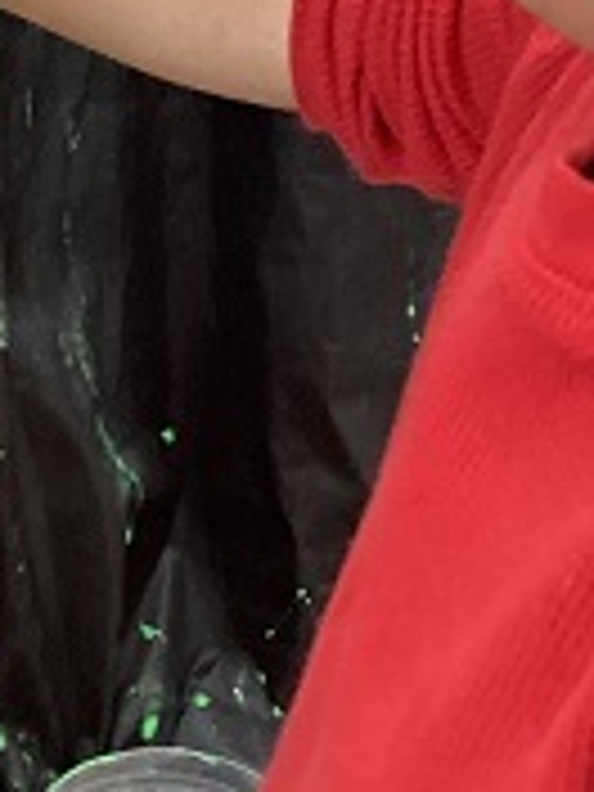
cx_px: 212
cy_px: -180
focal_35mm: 117
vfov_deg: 16.1
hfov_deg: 12.6
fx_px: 2677
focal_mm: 3.3
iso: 320
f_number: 2.4
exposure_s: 1/33
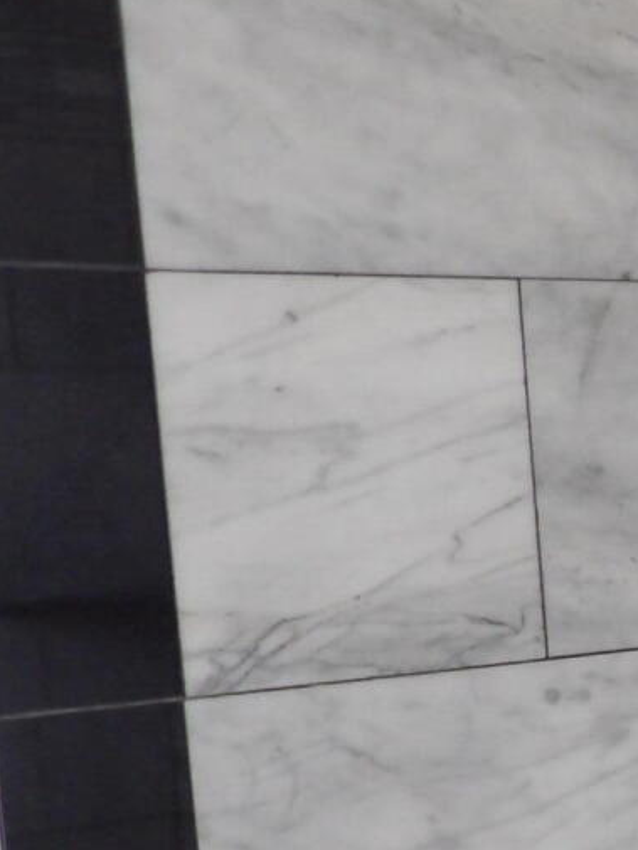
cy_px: 773
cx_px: 1232
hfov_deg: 13.5
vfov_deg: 20.2
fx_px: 2334
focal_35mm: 95
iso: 200
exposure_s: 1/22
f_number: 2.8
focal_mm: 4.3
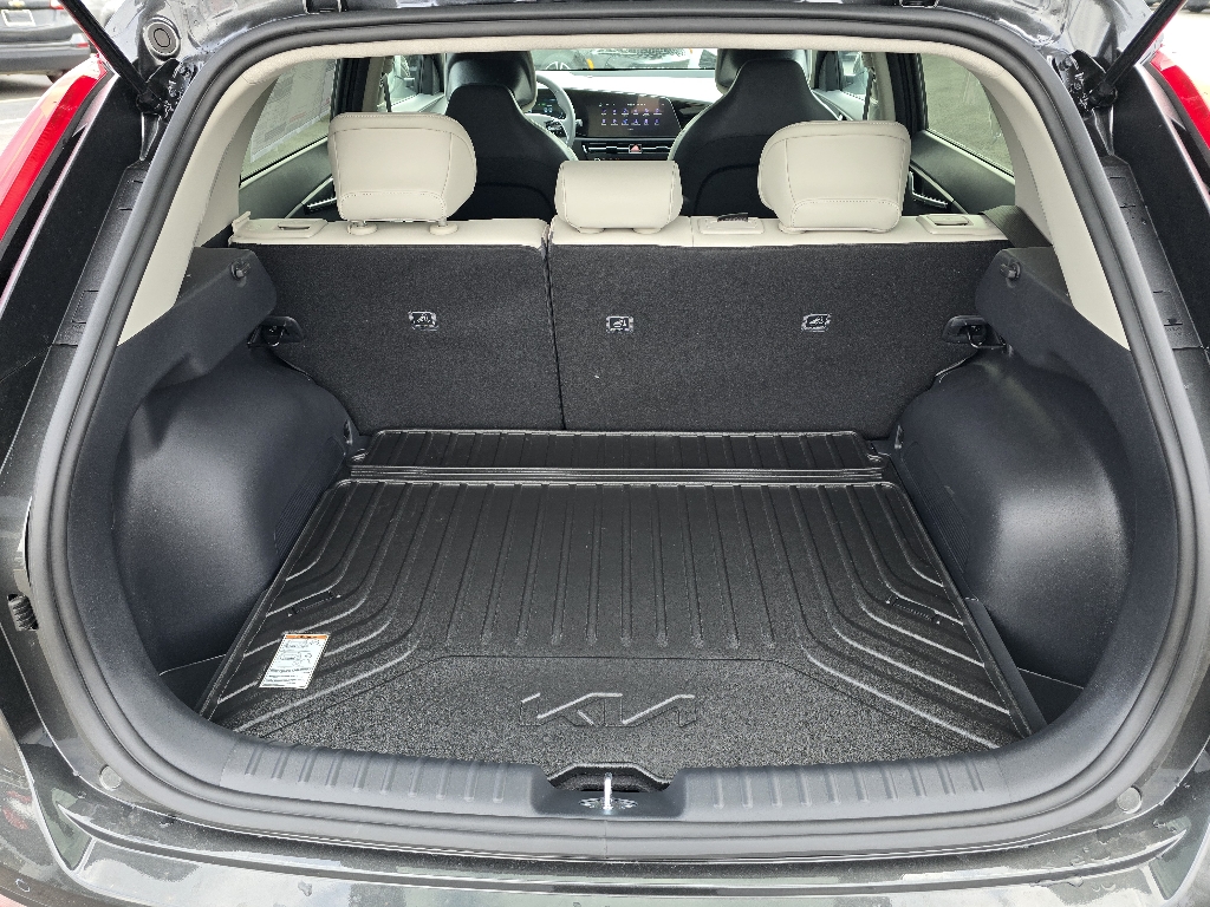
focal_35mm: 23
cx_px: 605
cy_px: 454
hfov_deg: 73.9
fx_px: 804
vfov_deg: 58.9
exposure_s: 1/182
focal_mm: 6.3
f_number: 1.7
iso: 64
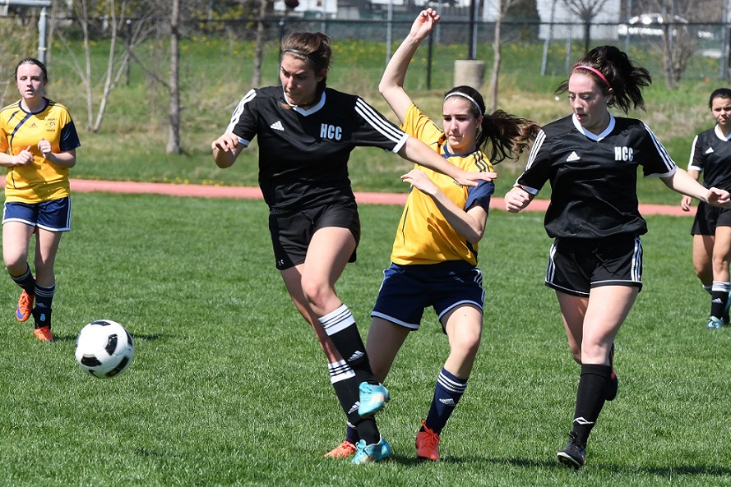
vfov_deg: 4.6
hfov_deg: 6.9
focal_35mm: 300
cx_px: 366
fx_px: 6092
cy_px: 244
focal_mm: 200
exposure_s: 1/1000
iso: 500
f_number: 9
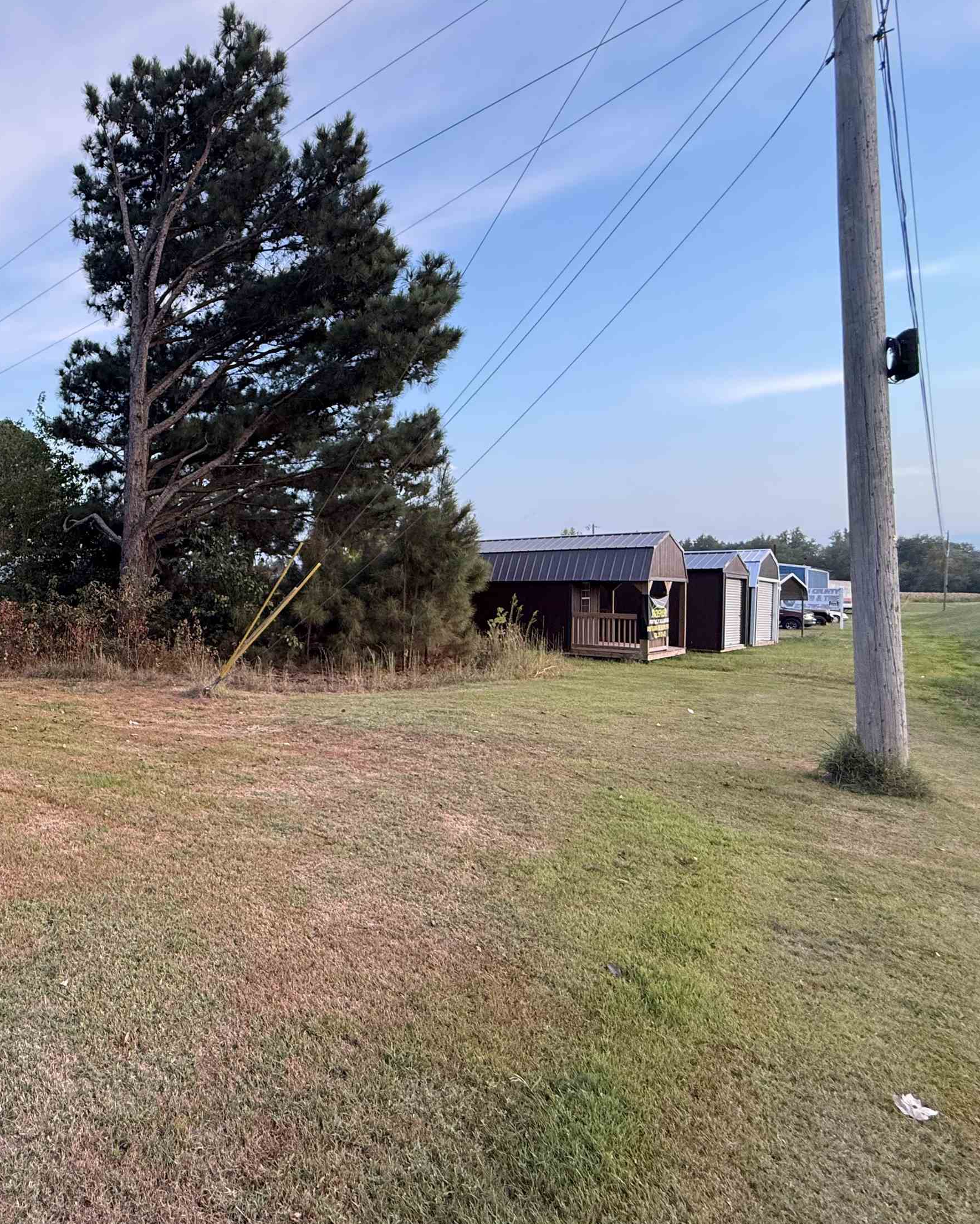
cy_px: 601
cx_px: 174
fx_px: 689
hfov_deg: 63.7
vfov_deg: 83.3
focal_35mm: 19
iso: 200
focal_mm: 2.22
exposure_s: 1/99
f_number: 2.2
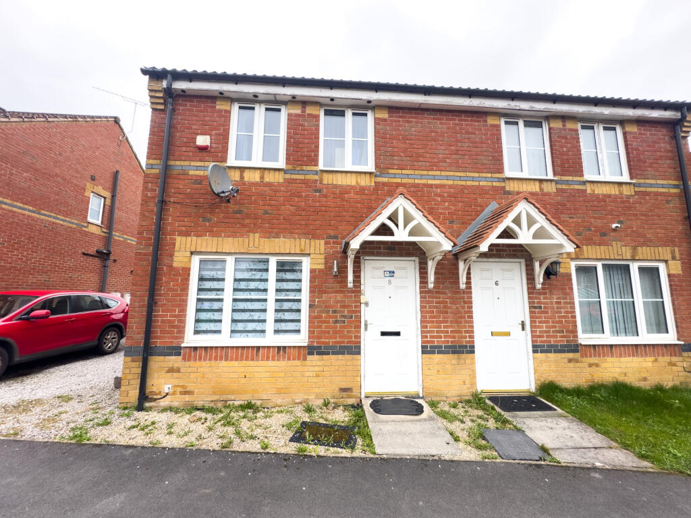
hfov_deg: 102.1
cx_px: 346
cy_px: 259
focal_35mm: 14
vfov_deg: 85.7
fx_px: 279
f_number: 2.2
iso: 40
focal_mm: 2.22
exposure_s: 1/200
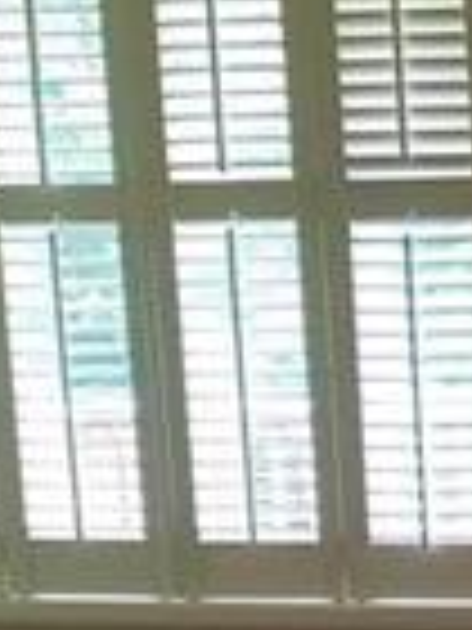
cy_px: 819
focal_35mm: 143
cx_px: 904
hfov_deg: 9.7
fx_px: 2600
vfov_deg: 13.3
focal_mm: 4.2
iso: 160
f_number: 1.7
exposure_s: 1/25
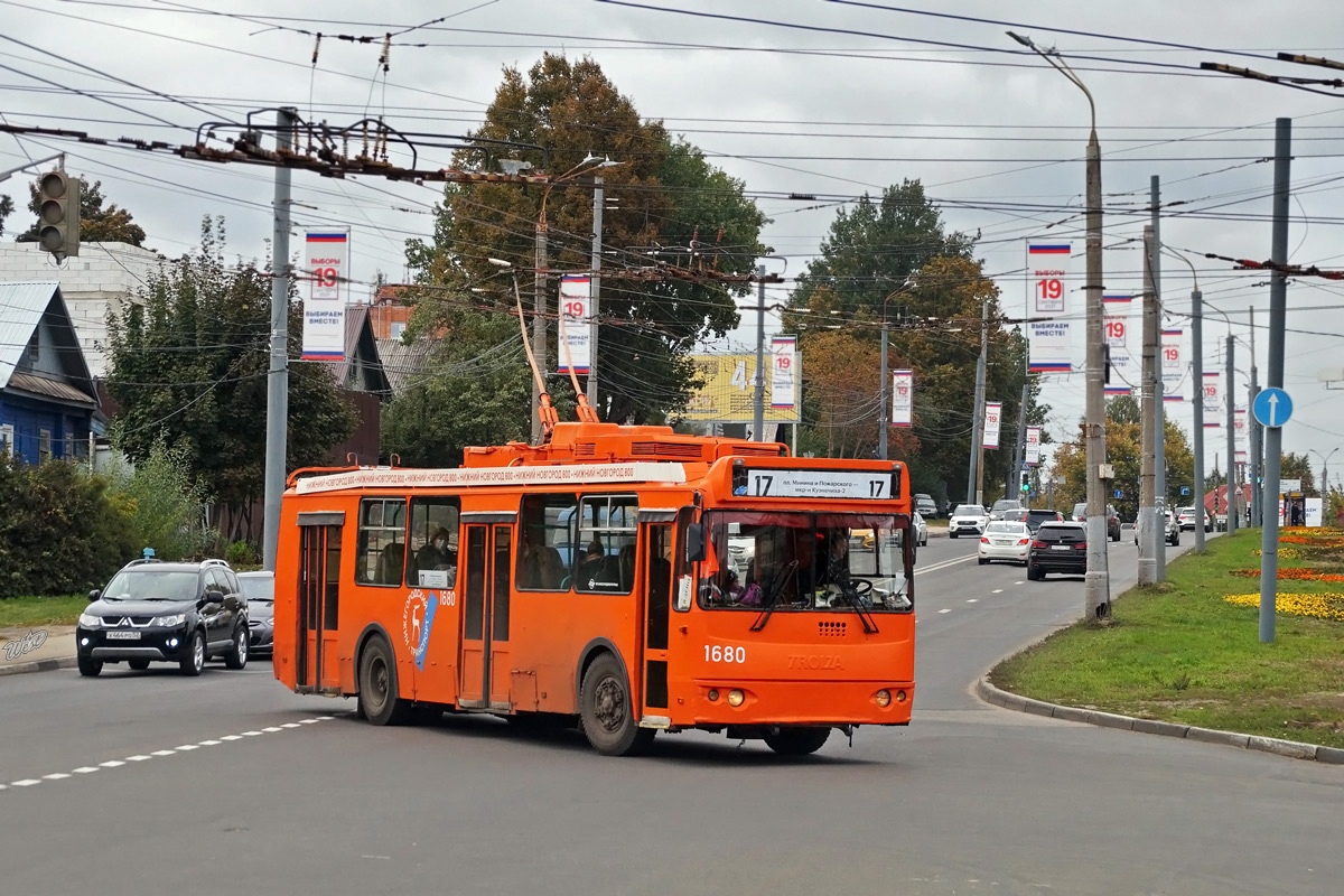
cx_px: 672
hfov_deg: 19.5
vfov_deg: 13.0
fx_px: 3920
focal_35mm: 105
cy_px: 448
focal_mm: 70
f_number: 5.6
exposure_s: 1/500
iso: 400
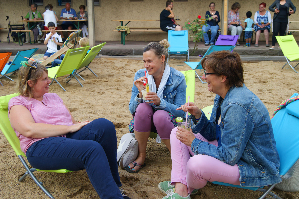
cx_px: 150
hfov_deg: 46.4
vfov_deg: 31.9
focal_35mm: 42
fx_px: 349
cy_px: 100
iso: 100
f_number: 5.6
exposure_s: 1/80
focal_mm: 28
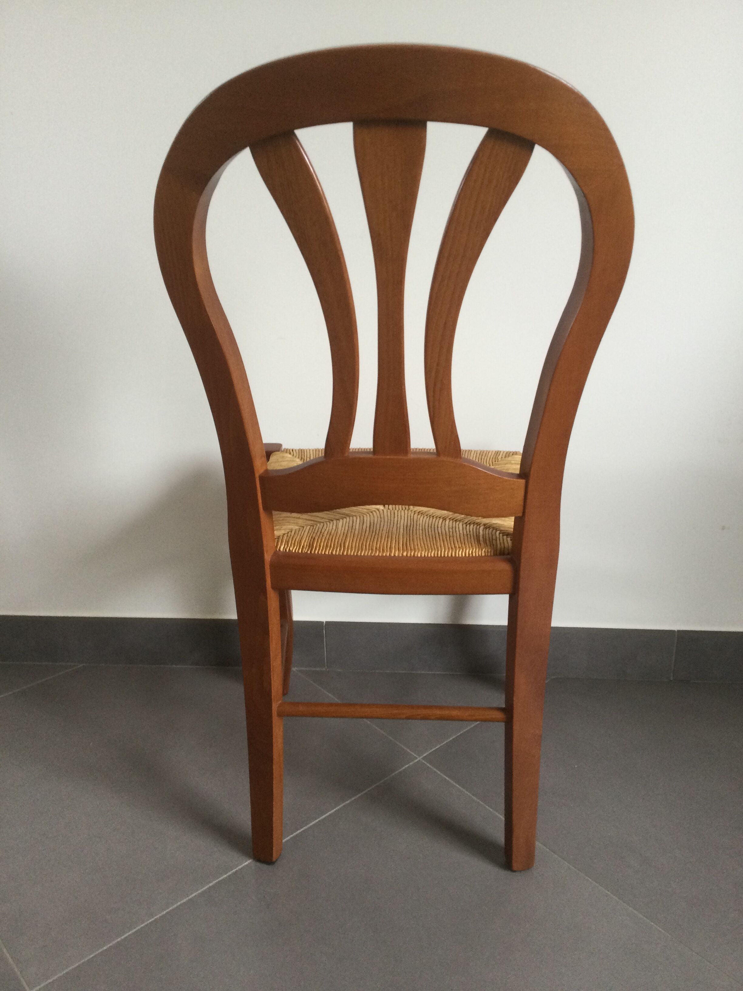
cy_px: 496
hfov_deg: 45.4
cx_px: 372
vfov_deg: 58.4
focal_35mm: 31
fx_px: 887
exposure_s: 1/33
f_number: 2.4
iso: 100
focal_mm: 3.3
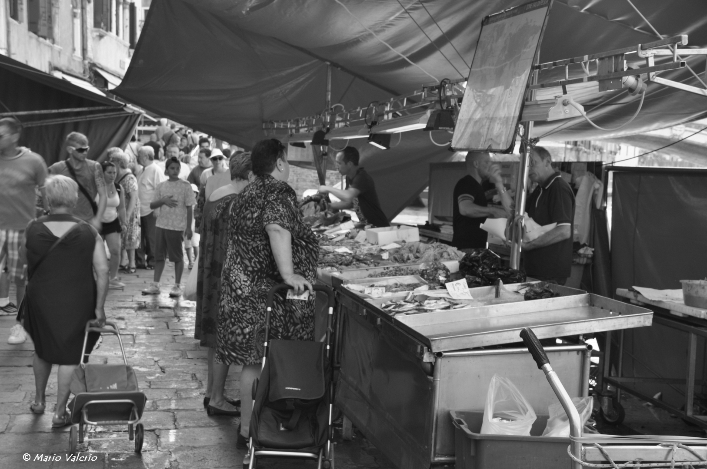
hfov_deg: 35.1
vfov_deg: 23.7
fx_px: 1118
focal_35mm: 57
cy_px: 234
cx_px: 354
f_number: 9
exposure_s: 1/20
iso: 200
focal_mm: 38
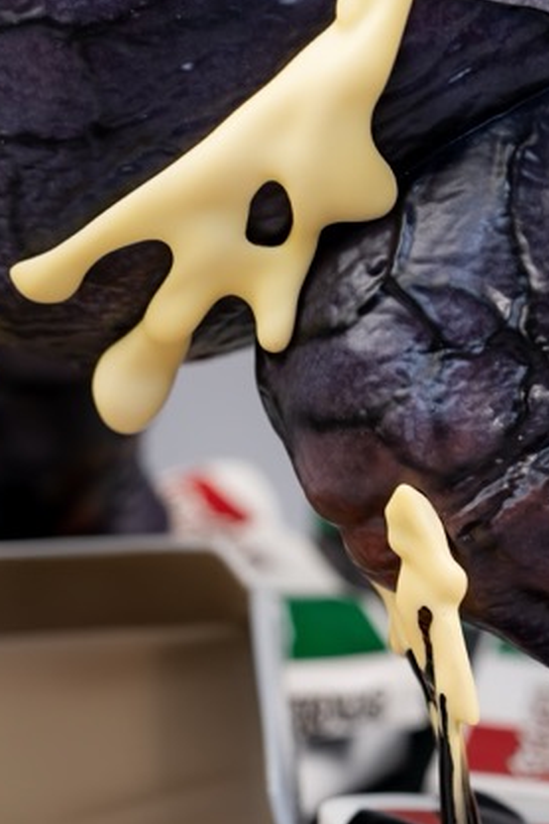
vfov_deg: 13.3
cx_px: 342
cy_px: 495
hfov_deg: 8.9
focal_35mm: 154
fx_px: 3525
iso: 125
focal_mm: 50
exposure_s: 1/30
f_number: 5
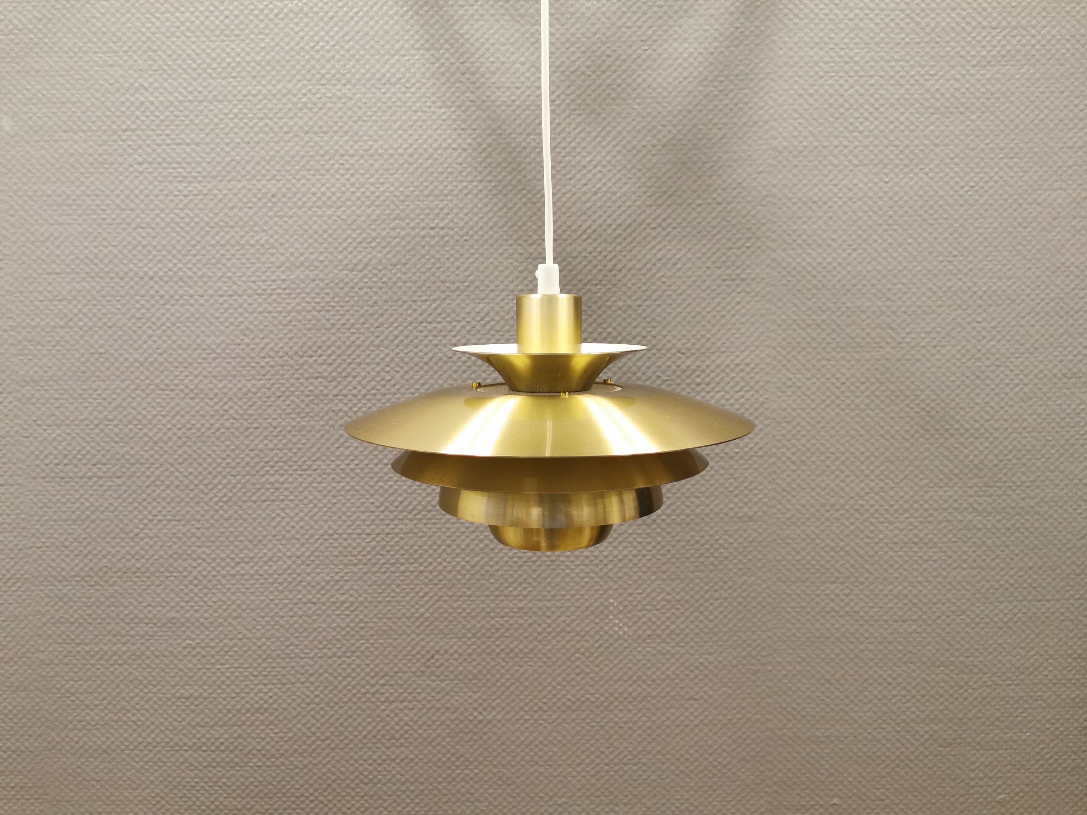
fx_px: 848
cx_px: 544
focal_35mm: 27
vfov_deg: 51.4
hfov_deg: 65.3
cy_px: 408
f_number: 1.6
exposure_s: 1/50
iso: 250
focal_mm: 5.56
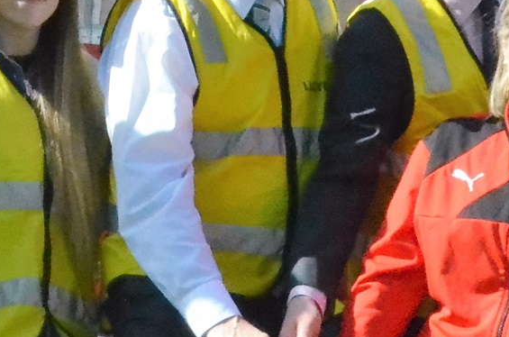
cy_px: 228
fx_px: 2694
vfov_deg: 7.2
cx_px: -82
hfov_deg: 10.6
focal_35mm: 191
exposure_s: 1/1600
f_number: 20
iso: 6400
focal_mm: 24
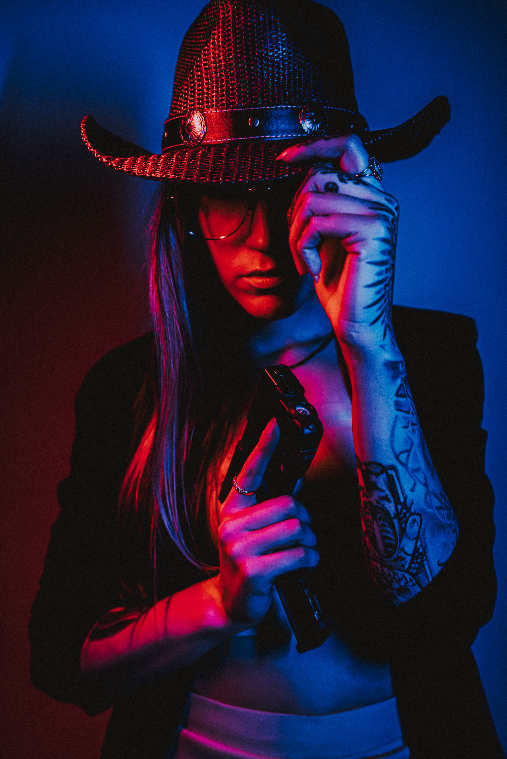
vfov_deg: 53.1
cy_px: 382
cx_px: 258
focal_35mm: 36
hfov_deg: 36.9
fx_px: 760
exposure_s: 1/160
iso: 1600
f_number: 3.2
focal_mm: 35
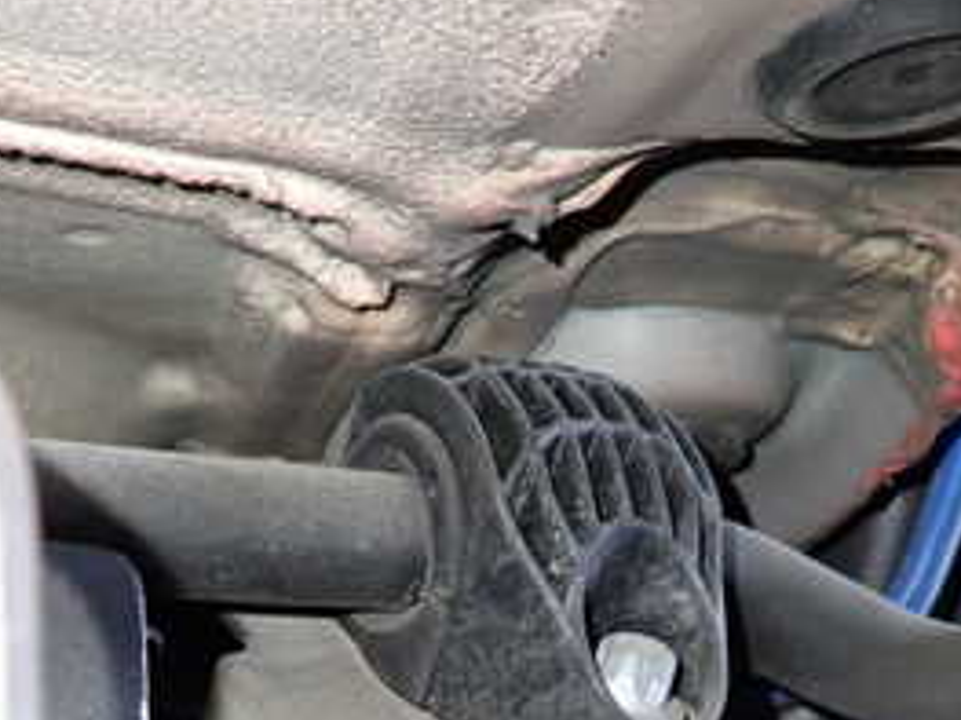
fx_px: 1582
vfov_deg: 24.2
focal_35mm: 57
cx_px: 365
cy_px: 764
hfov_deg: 33.6
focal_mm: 4.5
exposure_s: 1/30
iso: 640
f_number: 2
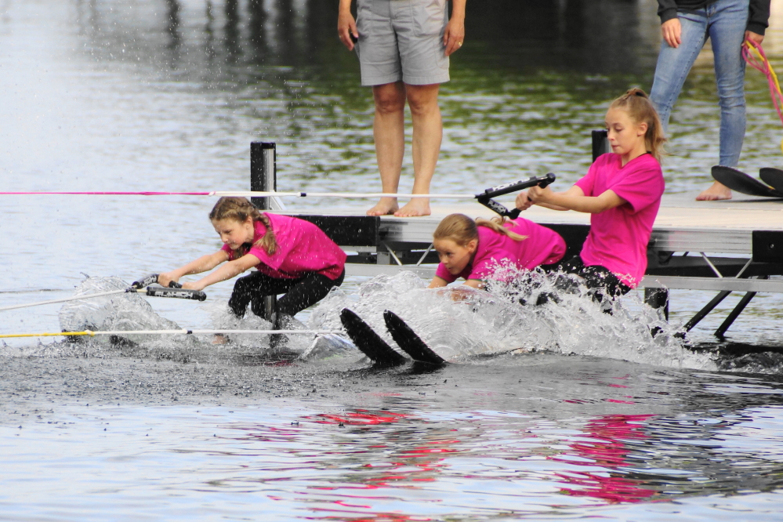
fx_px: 8156
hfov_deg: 5.5
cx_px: 392
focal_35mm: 375
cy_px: 261
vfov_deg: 3.7
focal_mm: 250
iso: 250
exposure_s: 1/400
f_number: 6.3
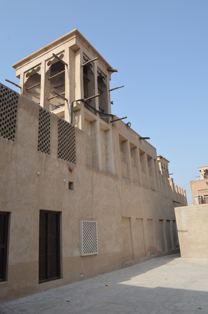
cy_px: 157
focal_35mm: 27
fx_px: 235
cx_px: 104
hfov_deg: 47.7
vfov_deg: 67.5
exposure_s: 1/250
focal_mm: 18
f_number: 8
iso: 125
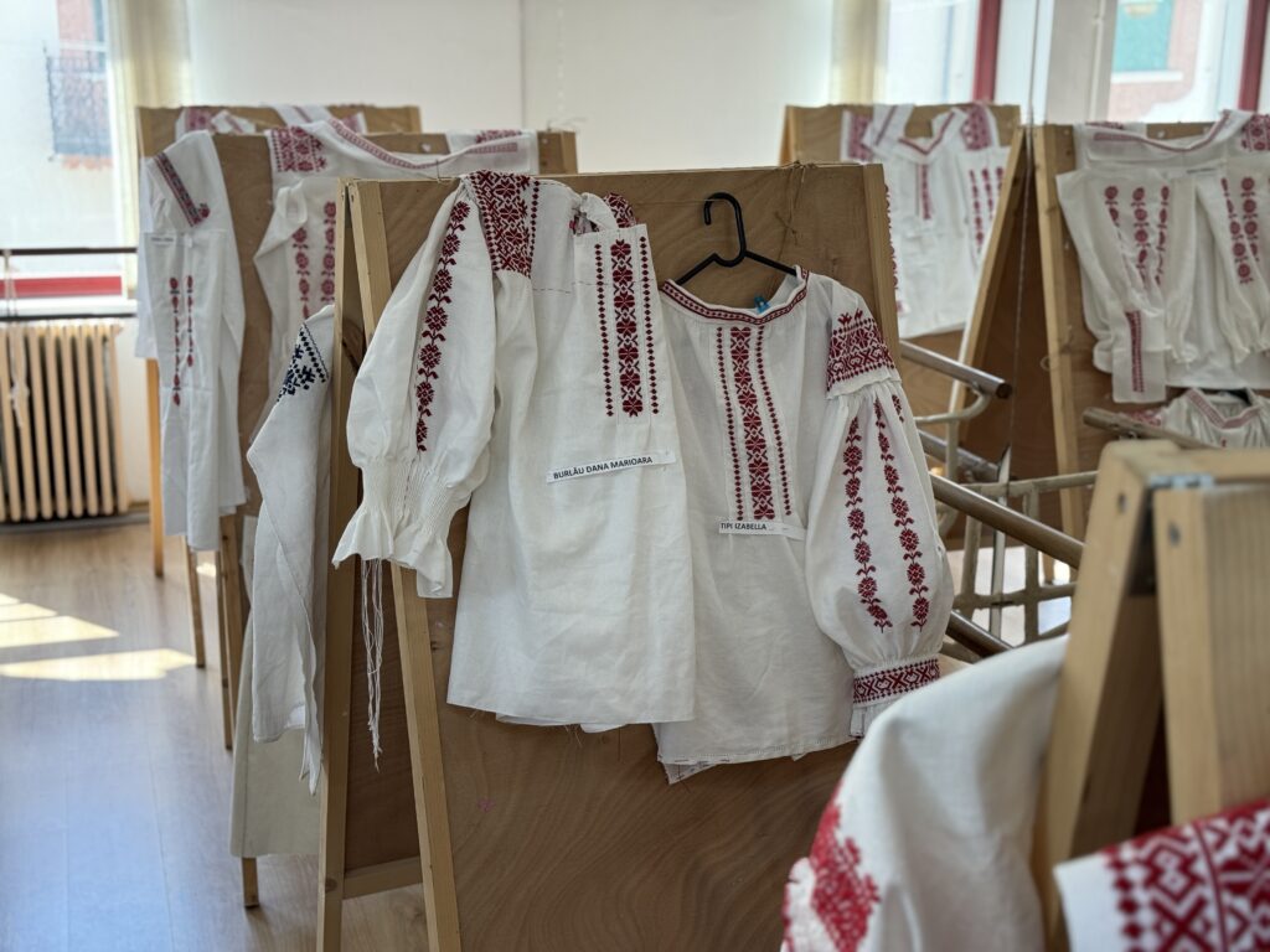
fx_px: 1761
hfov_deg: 39.7
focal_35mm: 48
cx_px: 635
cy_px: 476
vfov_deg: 30.3
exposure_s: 1/100
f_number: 1.78
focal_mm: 6.76
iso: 50
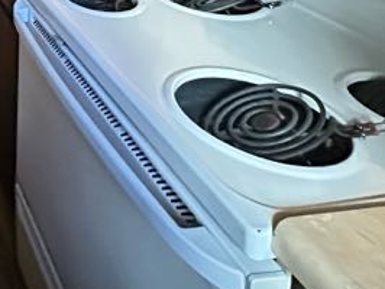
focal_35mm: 44
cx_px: -90
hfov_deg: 33.7
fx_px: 490
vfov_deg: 24.8
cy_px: -151
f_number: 2.2
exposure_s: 1/30
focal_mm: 2.22
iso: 1600
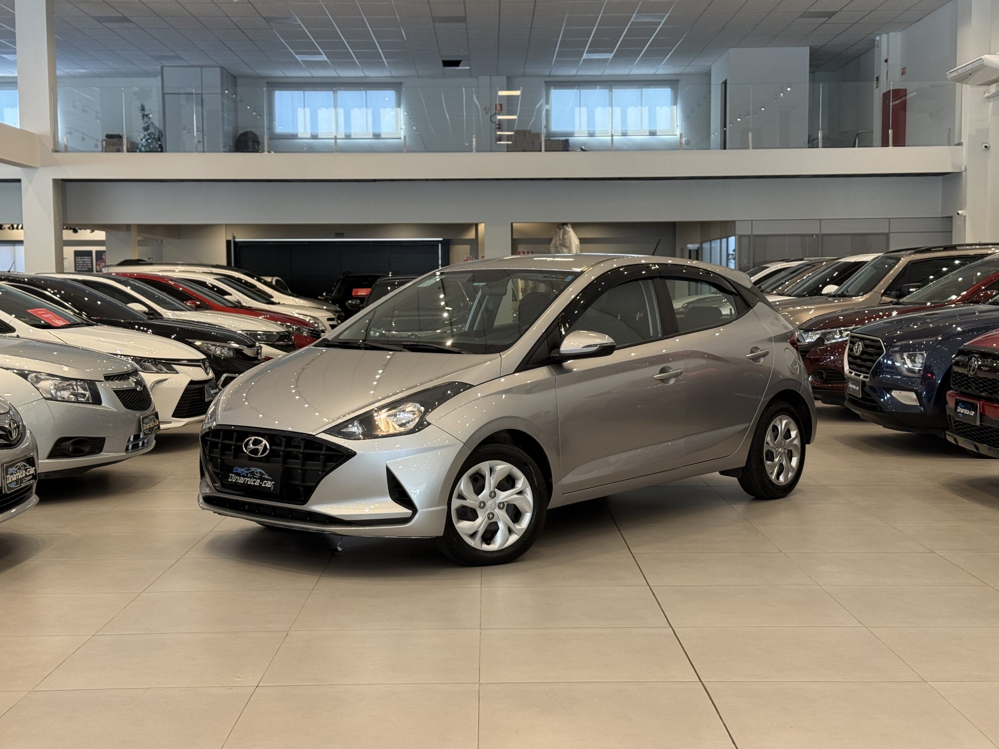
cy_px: 374
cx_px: 500
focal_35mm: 48
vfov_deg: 30.3
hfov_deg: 39.7
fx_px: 1385
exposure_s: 1/60
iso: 100
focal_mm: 6.76
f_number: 1.78
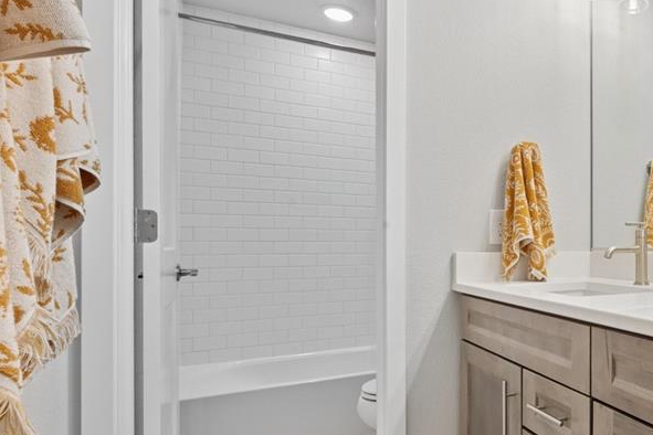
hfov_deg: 60.8
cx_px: 564
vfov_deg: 49.5
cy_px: 236
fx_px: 472
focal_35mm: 26
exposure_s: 1/6
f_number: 11
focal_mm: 15
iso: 100
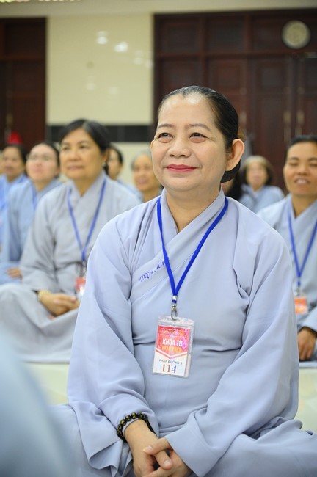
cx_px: 158
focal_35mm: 78
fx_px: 1032
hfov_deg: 17.5
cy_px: 238
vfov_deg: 26.0
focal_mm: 78
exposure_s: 1/160
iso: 5000
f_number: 4
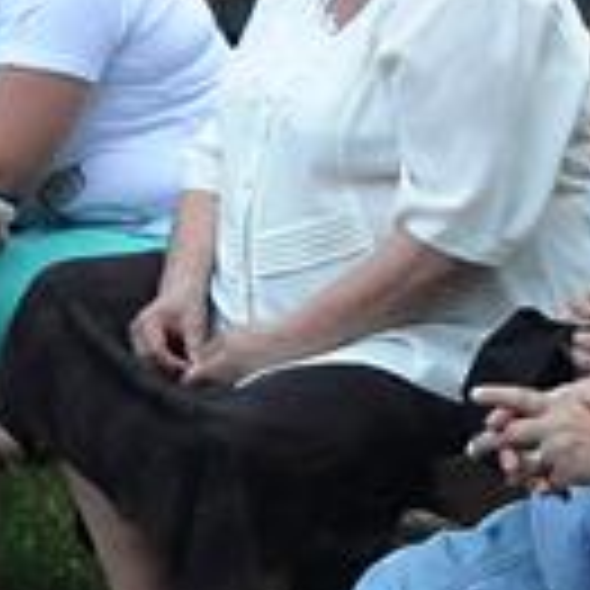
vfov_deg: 6.2
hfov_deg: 6.0
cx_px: 1243
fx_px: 5419
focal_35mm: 281
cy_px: 309
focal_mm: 34
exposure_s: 1/125
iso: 2500
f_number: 5.6
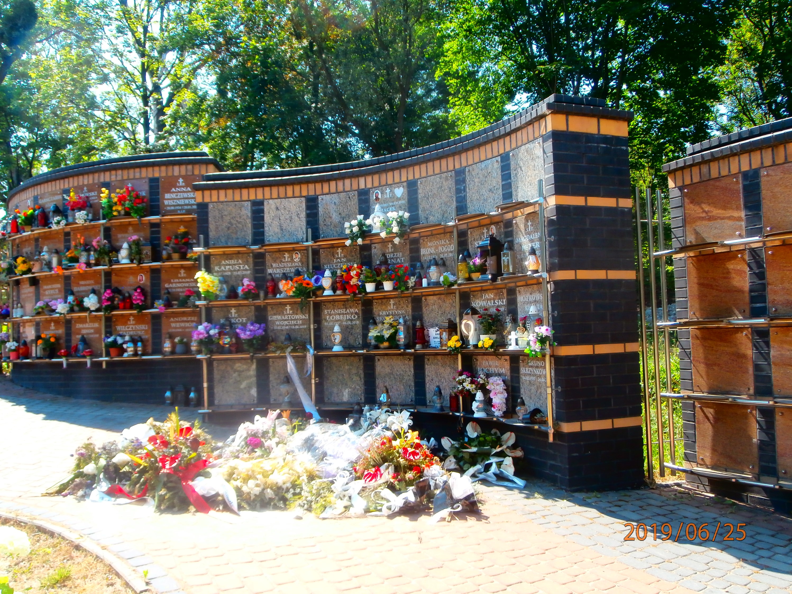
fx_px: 686
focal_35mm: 30
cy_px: 297
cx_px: 396
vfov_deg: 46.8
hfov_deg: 60.0
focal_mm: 5.36
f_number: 3.5
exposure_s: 1/250
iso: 100
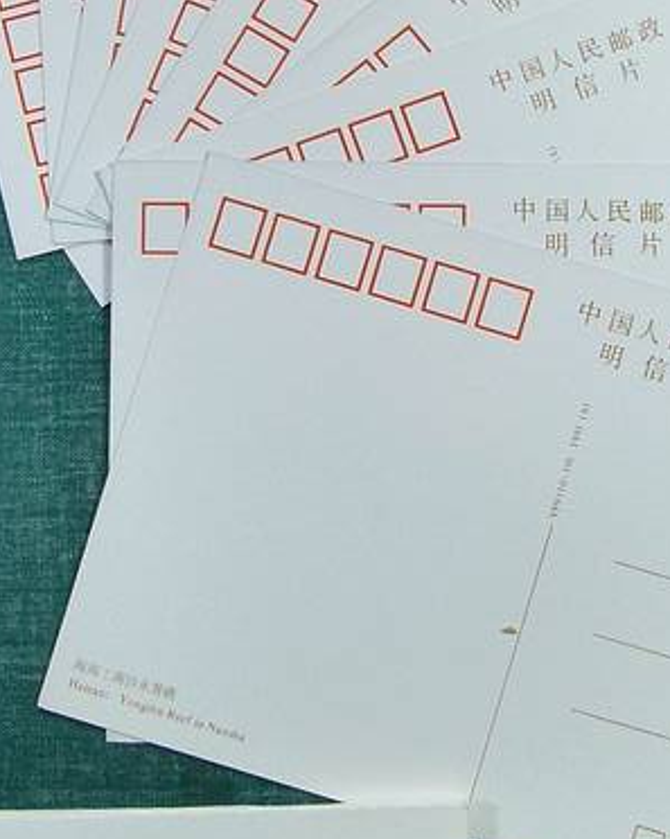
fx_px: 1936
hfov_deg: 19.6
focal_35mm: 78
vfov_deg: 24.4
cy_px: 323
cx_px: 377
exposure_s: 1/125
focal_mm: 5.2
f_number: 4
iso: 160
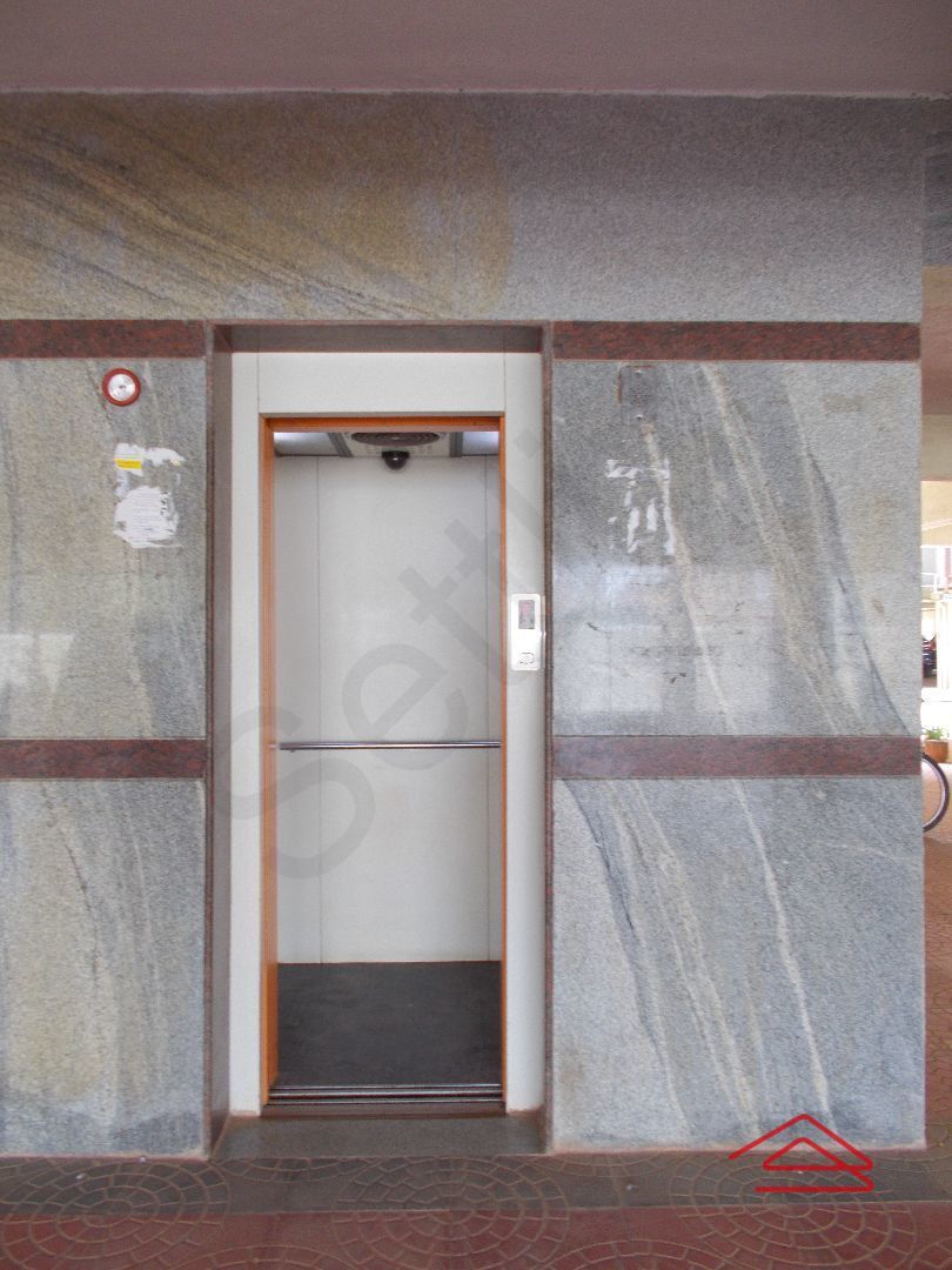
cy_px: 635
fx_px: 953
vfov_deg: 67.3
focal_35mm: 26
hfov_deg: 53.1
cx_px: 476
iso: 125
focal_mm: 4.6
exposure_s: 1/25
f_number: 3.2
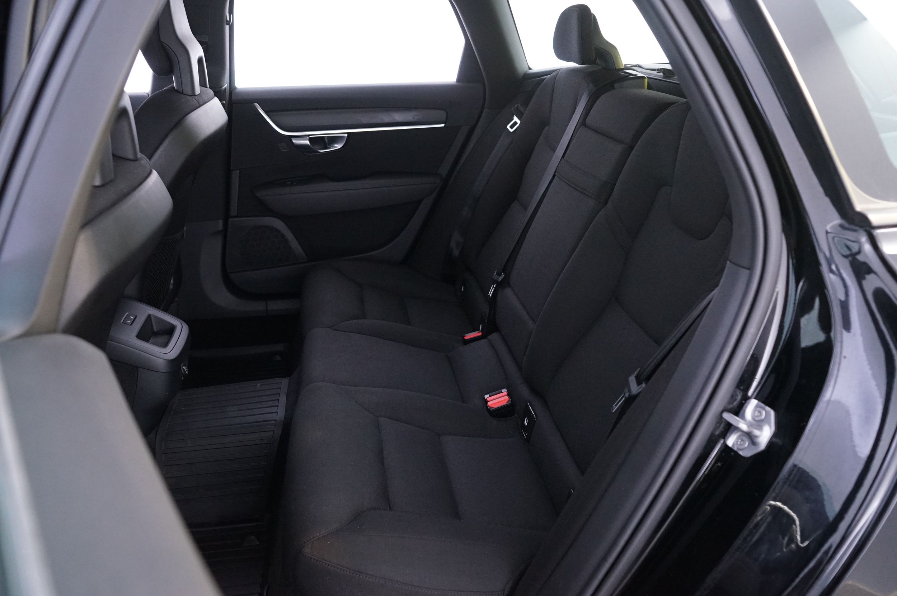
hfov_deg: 65.5
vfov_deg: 46.3
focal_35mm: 28
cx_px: 448
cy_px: 298
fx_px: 697
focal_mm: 28
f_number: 5.6
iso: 4000
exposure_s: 1/10
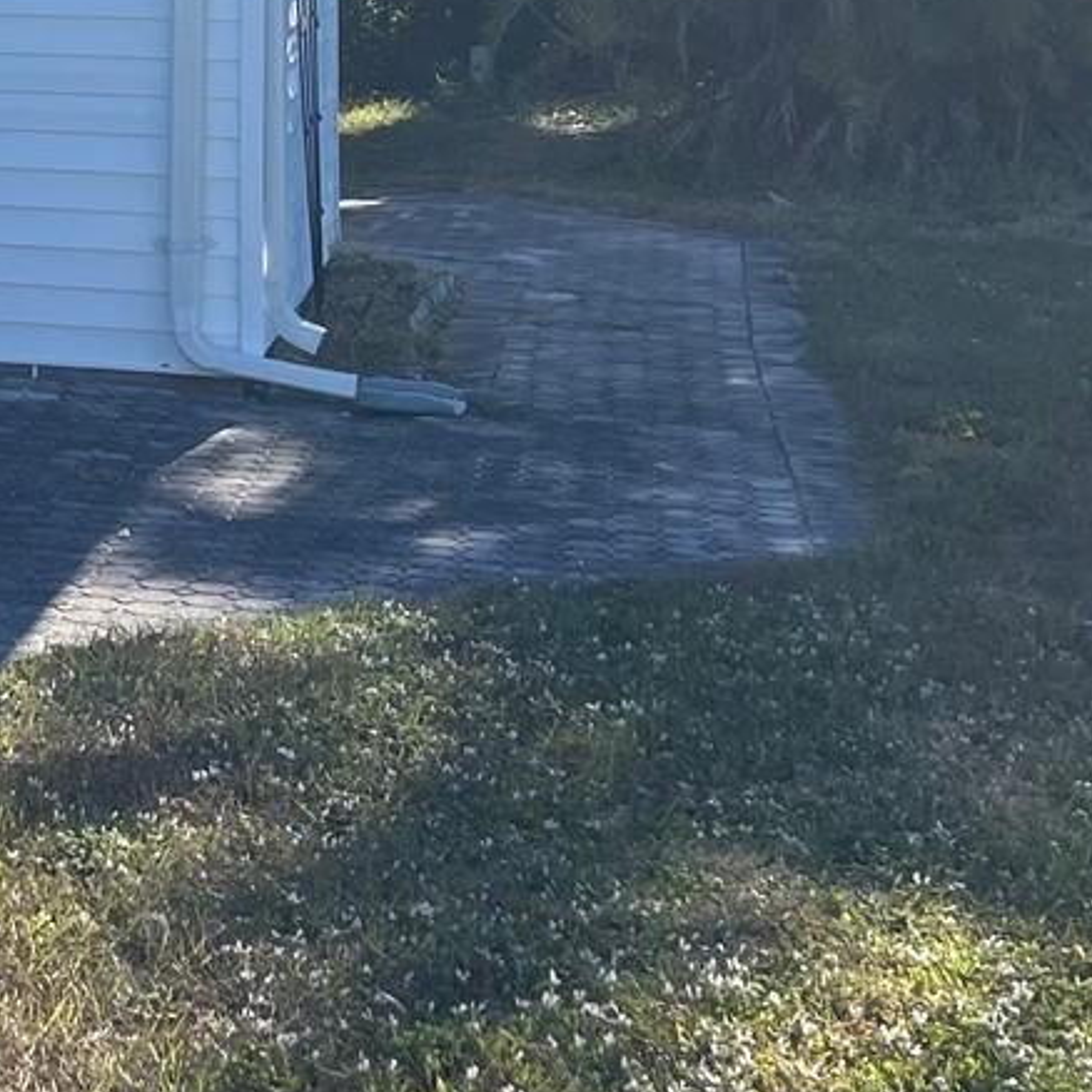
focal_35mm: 84
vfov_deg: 19.7
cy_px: -137
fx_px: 2998
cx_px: -364
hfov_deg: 19.0
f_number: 1.6
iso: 50
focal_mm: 5.1
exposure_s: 1/2899
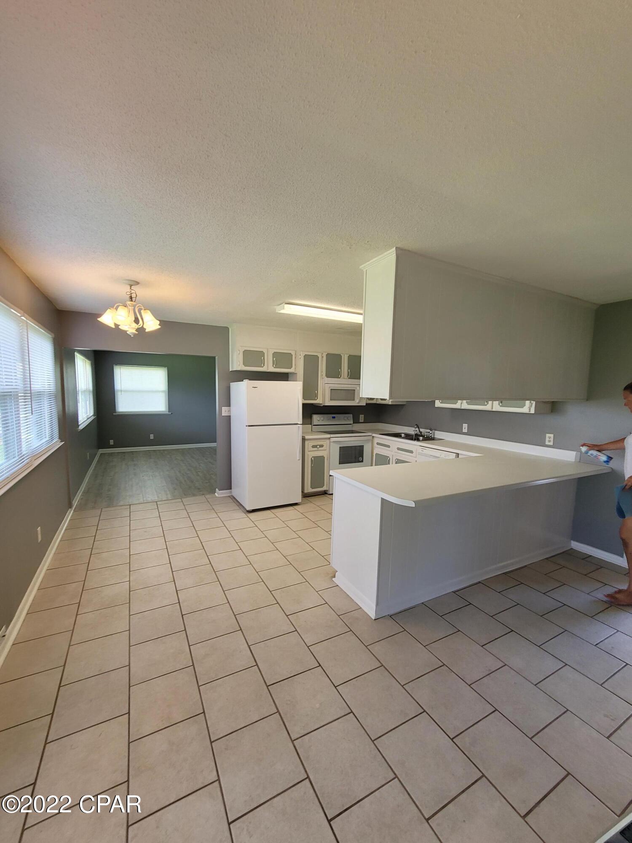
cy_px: 422
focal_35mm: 13
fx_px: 316
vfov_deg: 106.2
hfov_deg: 89.9
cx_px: 316
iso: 100
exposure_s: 1/60
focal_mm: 2.2
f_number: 2.2
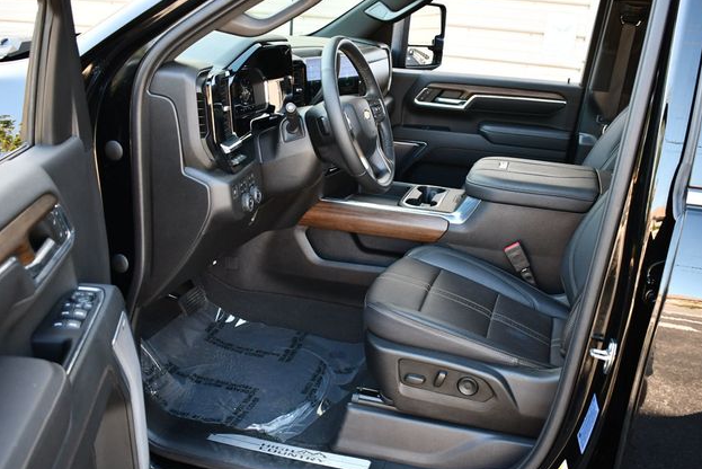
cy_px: 237
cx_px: 358
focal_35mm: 37
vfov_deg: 36.0
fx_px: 722
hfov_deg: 51.9
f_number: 3.5
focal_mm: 18
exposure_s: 1/200
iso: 800
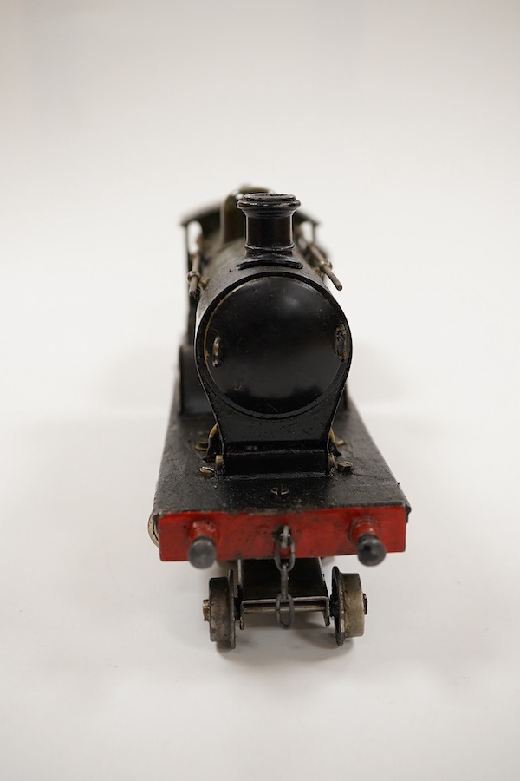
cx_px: 260
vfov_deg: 43.6
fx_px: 975
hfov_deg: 29.9
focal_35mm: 45
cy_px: 390
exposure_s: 1/125
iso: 1250
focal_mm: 30
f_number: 7.1
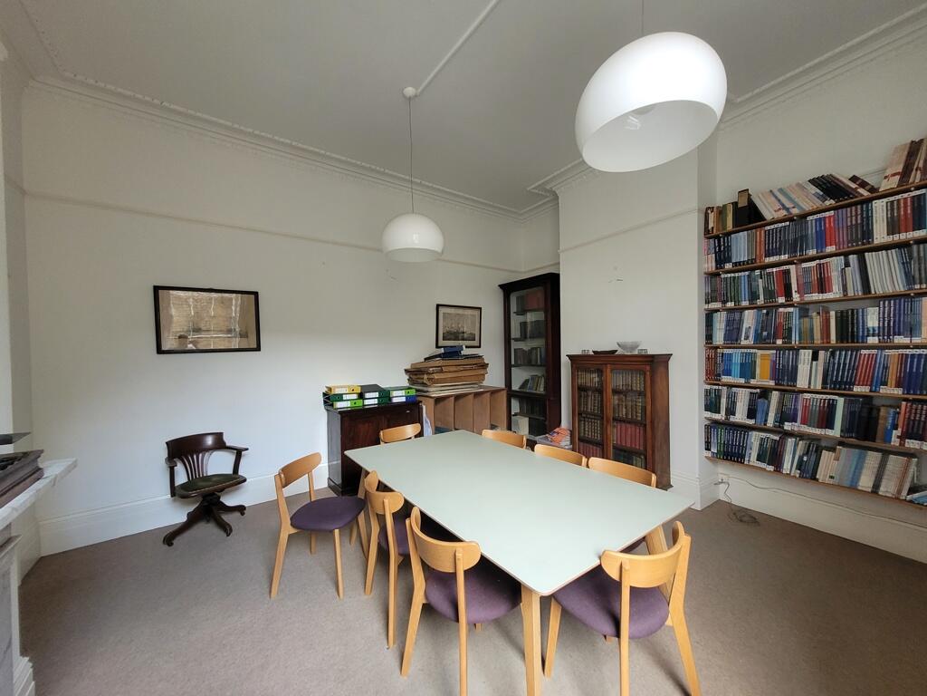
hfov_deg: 106.2
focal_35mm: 13
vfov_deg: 89.9
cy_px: 348
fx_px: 348
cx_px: 464
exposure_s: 1/50
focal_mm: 1.74
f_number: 2.2
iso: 200
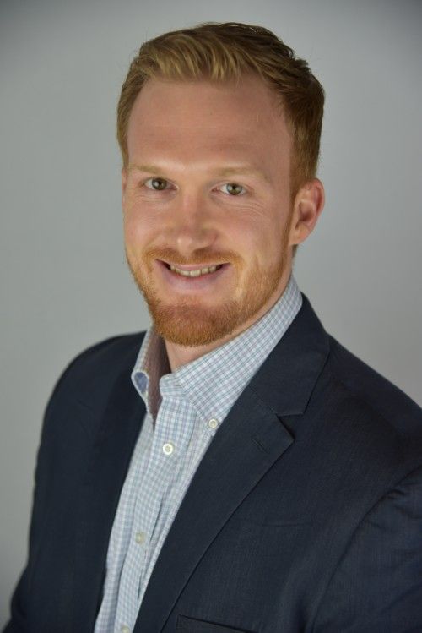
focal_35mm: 66
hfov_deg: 20.6
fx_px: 1159
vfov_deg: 30.5
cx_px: 211
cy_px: 316
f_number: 4
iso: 450
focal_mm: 66
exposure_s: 1/250
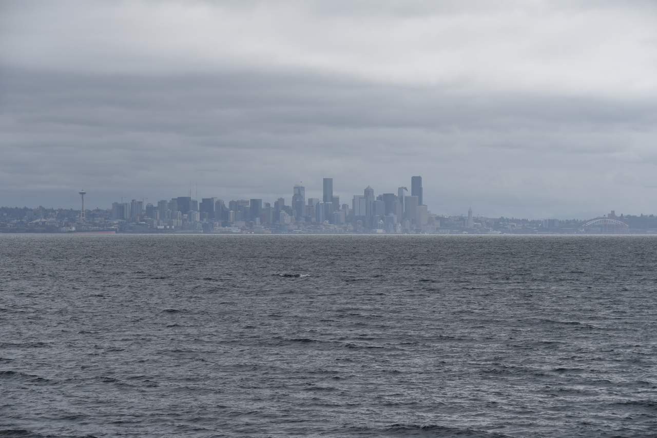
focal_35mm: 122
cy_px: 219
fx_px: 2227
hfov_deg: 16.8
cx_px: 328
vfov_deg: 11.2
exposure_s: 1/320
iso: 100
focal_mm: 122
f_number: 9
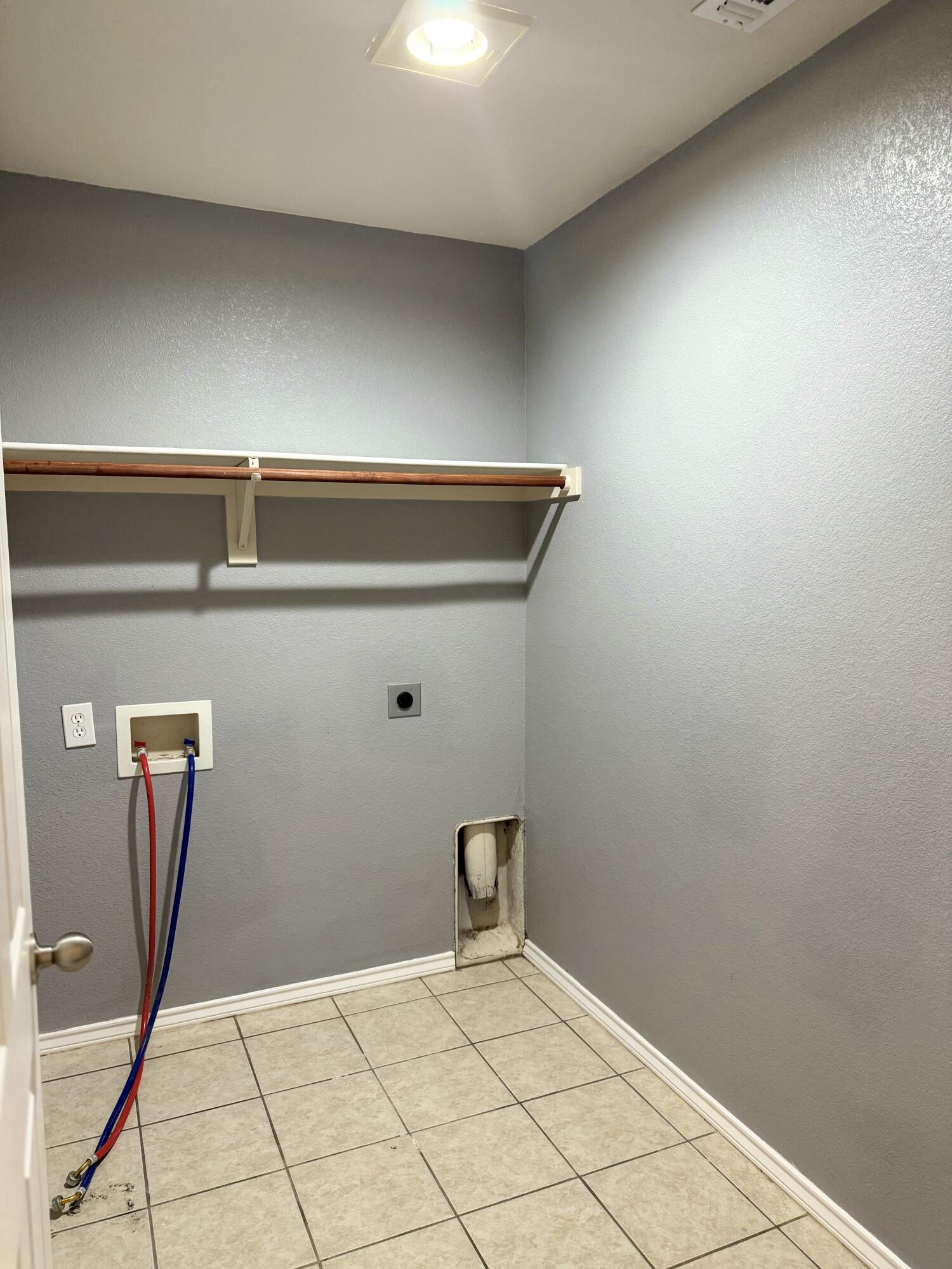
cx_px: 476
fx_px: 880
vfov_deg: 71.6
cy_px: 634
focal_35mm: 24
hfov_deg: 56.8
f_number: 1.78
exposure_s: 1/60
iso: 250
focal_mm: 6.76
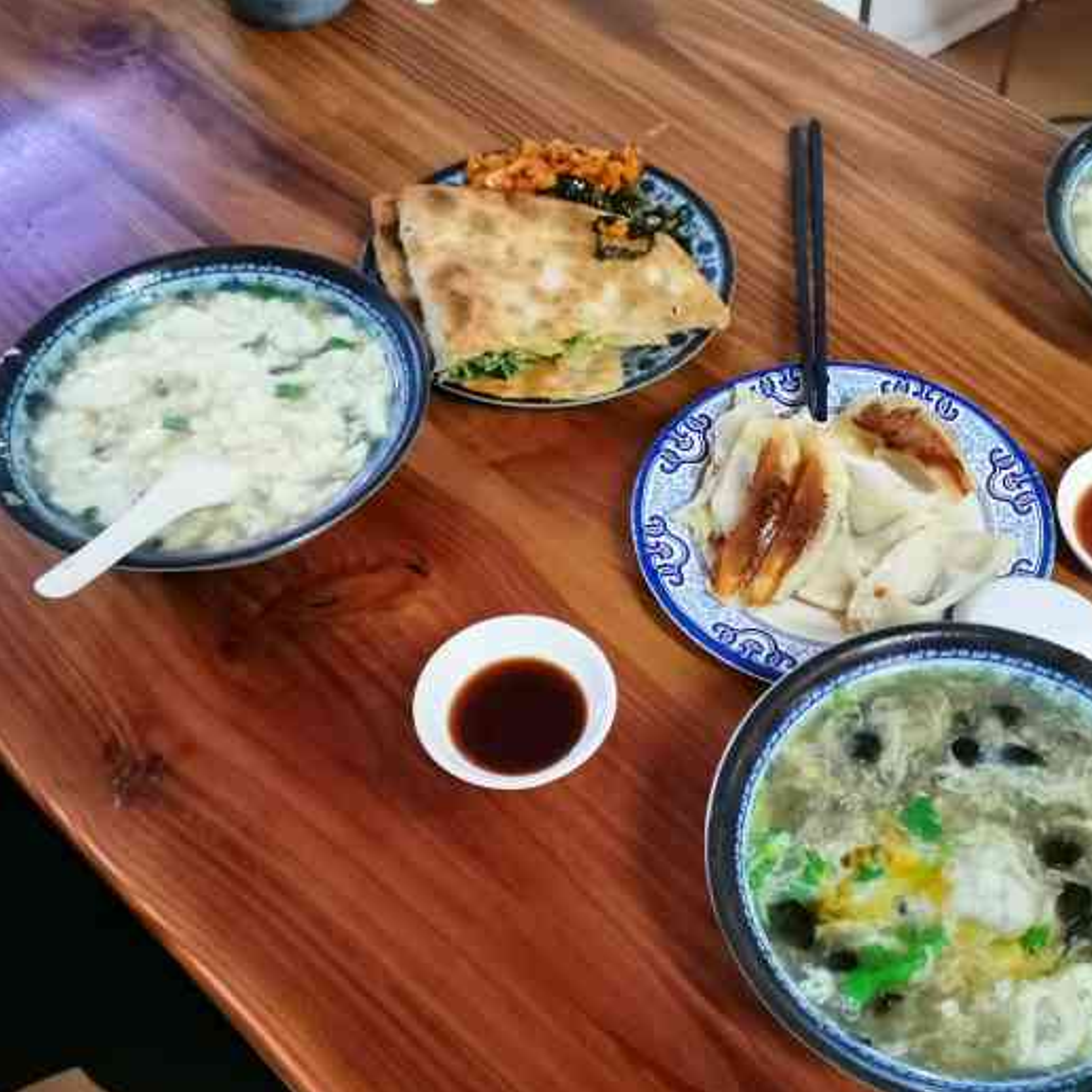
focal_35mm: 42
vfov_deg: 40.0
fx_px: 1499
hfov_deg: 39.5
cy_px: 553
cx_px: 734
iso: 500
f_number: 16
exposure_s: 1/22.5
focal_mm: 5.58
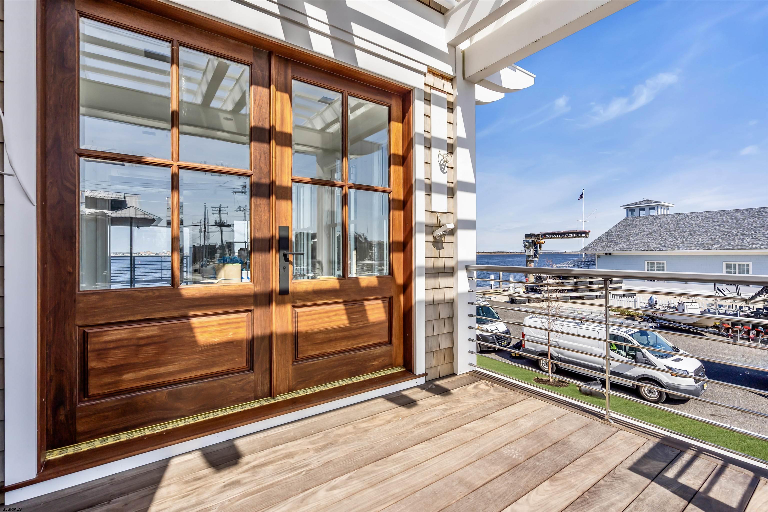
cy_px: 256
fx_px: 341
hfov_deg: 96.7
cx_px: 384
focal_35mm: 16
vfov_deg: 73.7
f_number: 8
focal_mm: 16
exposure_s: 1/640
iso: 200
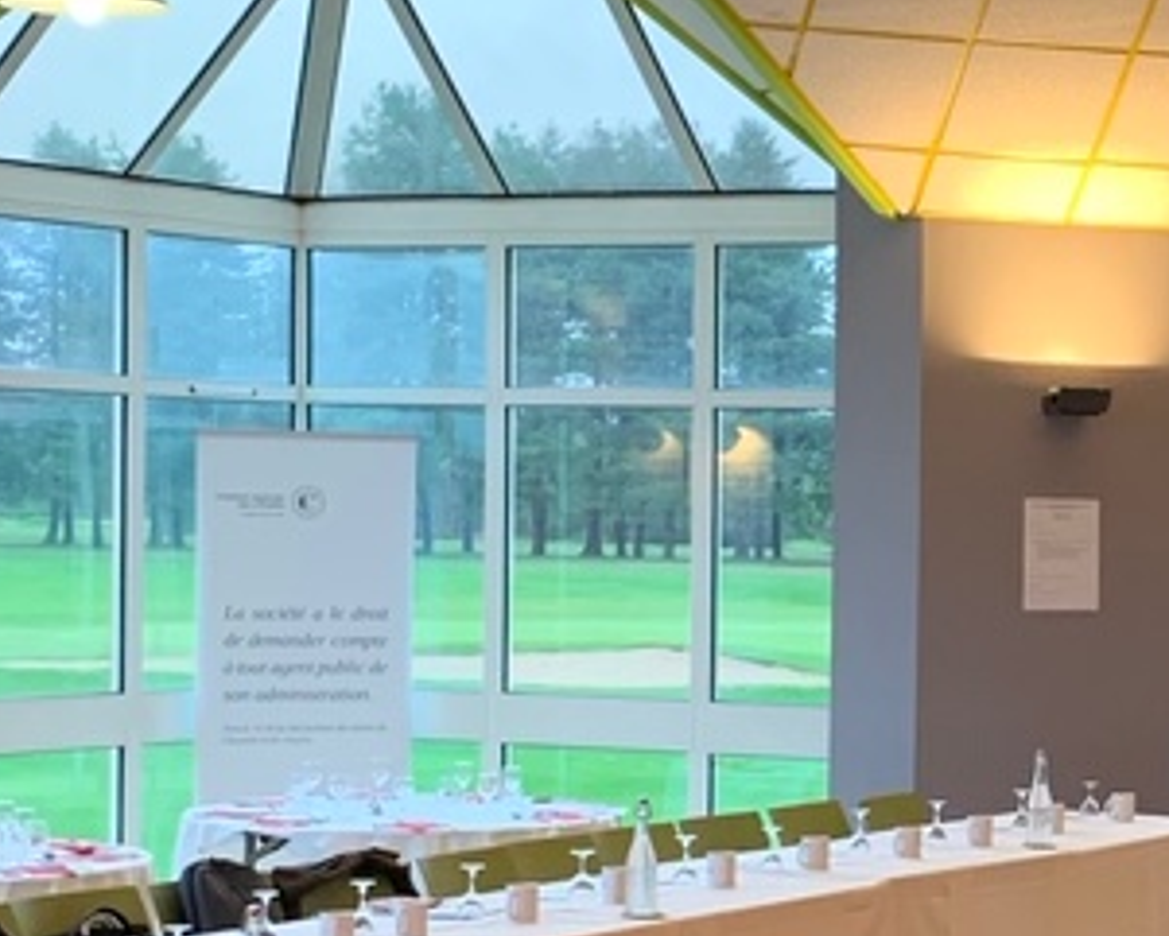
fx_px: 3738
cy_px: 637
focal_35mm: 108
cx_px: 1305
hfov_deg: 17.2
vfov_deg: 14.2
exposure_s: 1/50
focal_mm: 4.25
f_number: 1.8
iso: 80
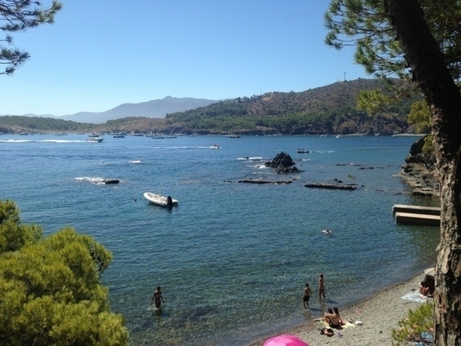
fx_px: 439
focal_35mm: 33
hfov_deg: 55.4
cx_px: 230
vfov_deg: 42.9
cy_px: 173
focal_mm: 4.12
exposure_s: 1/1938
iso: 50
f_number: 2.4
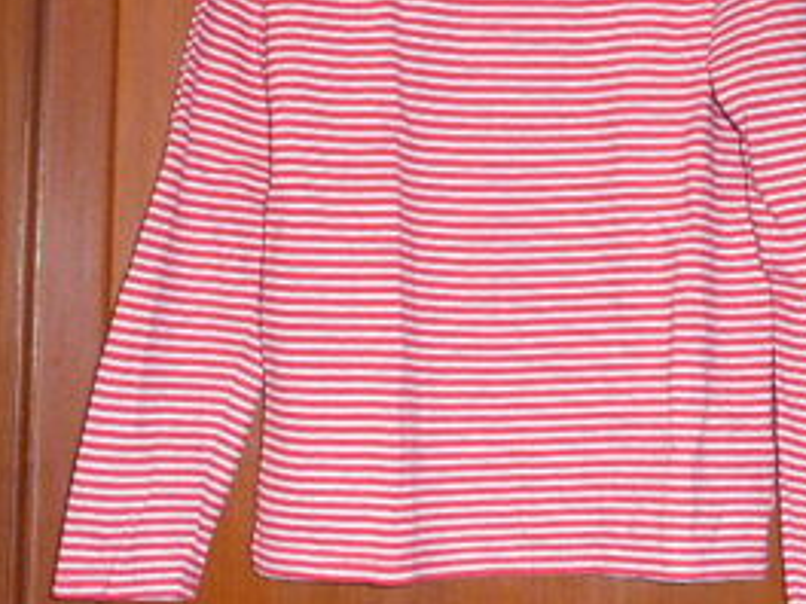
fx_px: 1607
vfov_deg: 21.0
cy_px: 110
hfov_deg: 28.1
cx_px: 510
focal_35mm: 69
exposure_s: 1/30
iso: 125
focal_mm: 4.6
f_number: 3.3
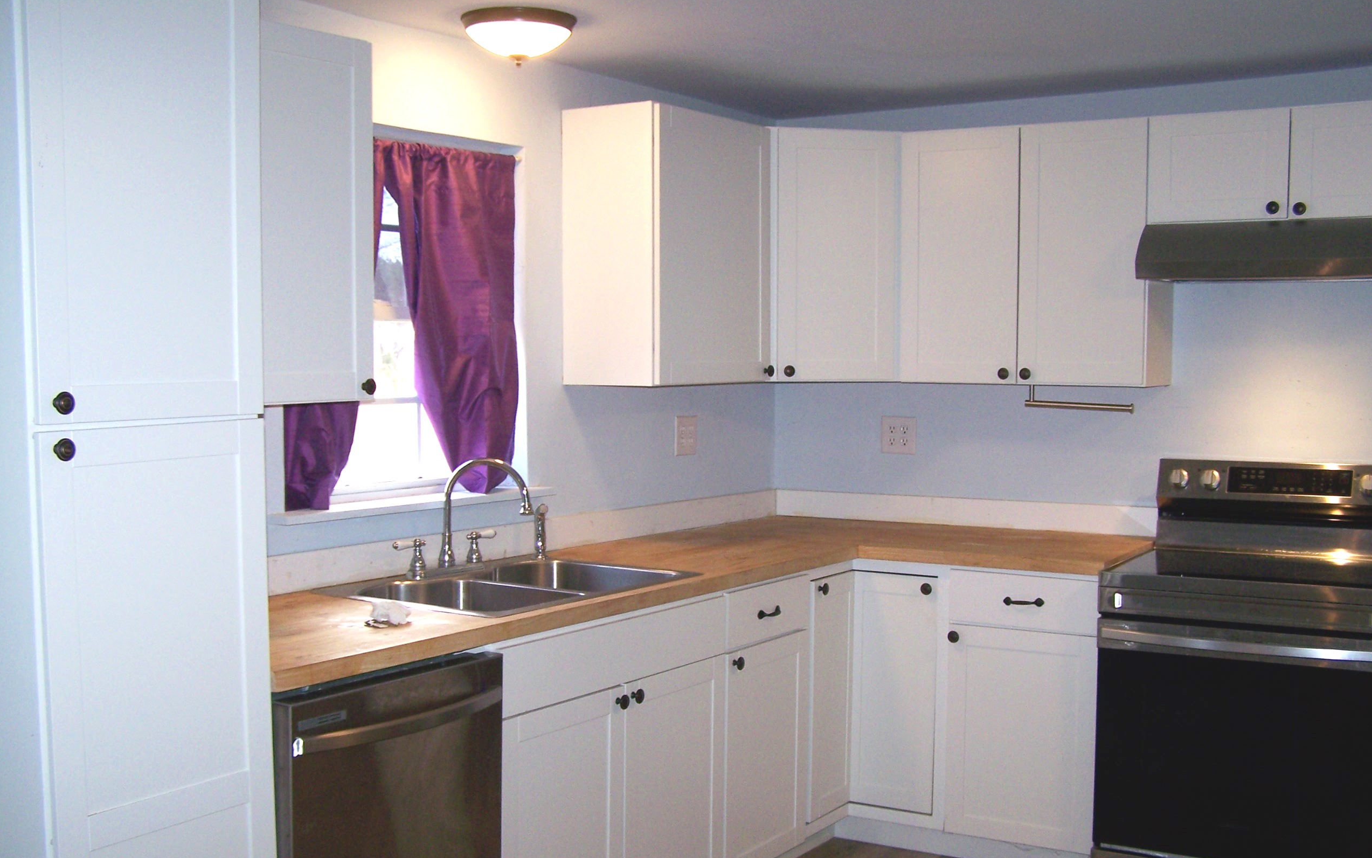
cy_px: 522
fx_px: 1533
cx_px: 695
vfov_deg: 31.2
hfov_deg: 48.2
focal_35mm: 41
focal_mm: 6.3
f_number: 2.8
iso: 80
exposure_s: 1/60
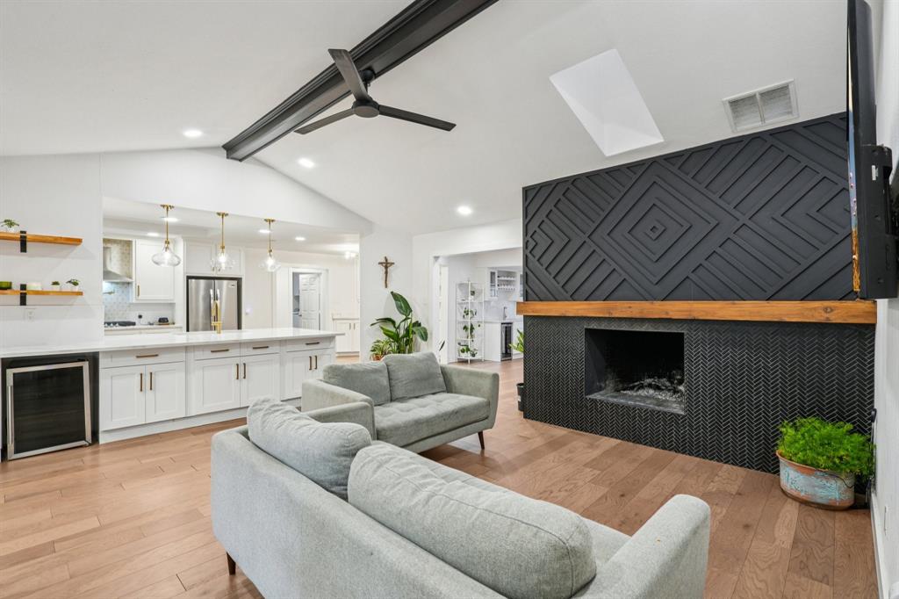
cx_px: 450
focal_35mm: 16
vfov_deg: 73.7
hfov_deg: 96.8
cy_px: 300
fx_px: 399
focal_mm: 16
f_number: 8
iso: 400
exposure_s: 1/6
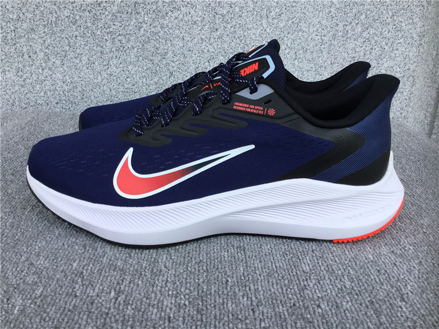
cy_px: 164
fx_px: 393
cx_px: 220
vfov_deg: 45.4
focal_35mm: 31
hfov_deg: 58.4
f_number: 2.4
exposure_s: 1/443
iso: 25
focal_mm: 3.3
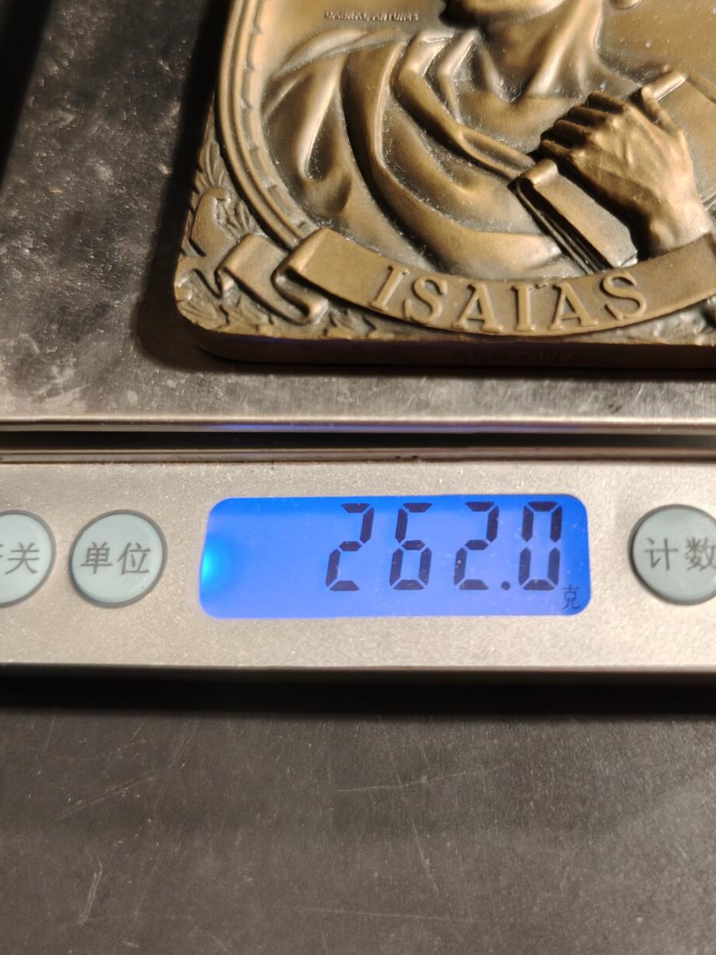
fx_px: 938
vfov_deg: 53.9
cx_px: 452
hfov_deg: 41.4
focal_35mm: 34
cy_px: 435
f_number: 1.6
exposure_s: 1/100
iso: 160
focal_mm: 6.06
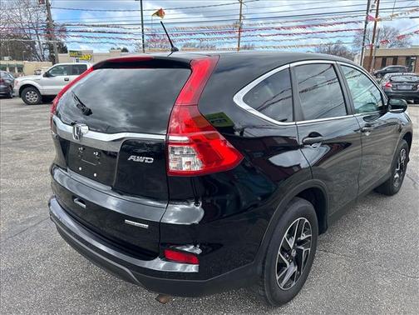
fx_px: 315
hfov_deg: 67.3
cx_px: 210
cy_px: 158
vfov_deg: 53.1
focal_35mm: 26
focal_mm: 5.7
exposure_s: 1/1266
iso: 50
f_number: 1.5
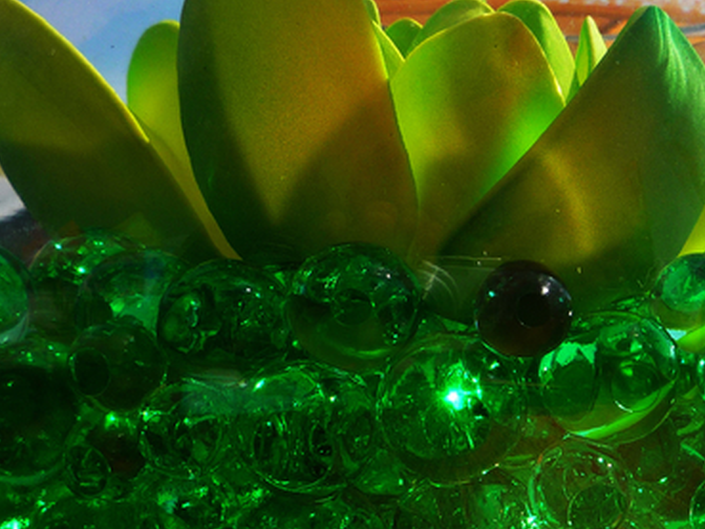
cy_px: 390
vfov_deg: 22.4
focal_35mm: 65
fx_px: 1324
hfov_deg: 29.4
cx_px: 523
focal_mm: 5.2
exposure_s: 1/400
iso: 100
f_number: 5.6
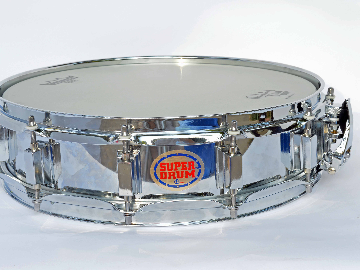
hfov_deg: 26.5
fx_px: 765
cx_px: 171
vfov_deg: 20.0
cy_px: 135
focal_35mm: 74
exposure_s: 1/5
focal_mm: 45
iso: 100
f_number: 16
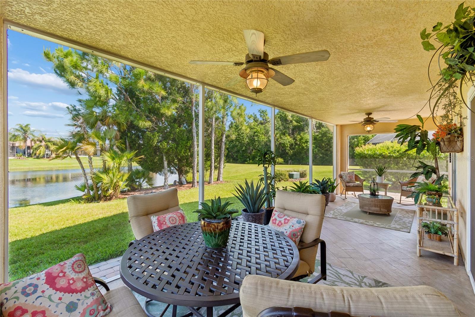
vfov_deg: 77.3
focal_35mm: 15
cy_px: 158
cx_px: 238
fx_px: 198
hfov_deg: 100.4
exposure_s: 1/80
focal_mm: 10
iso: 100
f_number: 7.1
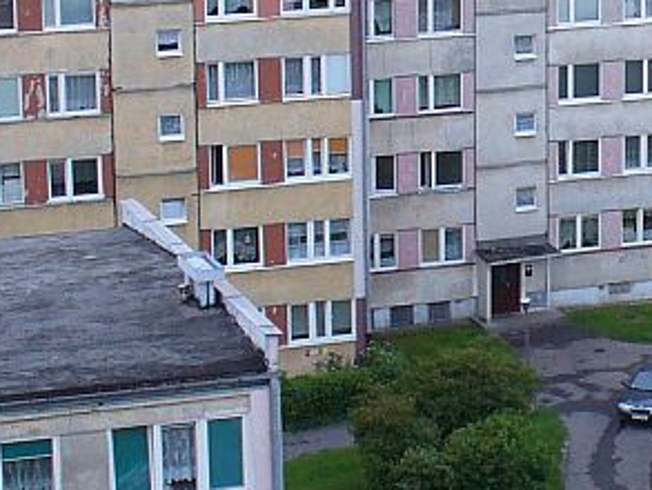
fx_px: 2676
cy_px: 96
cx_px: 648
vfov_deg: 10.4
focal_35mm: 142
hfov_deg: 13.7
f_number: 2.9
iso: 100
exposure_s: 1/30
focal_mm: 7
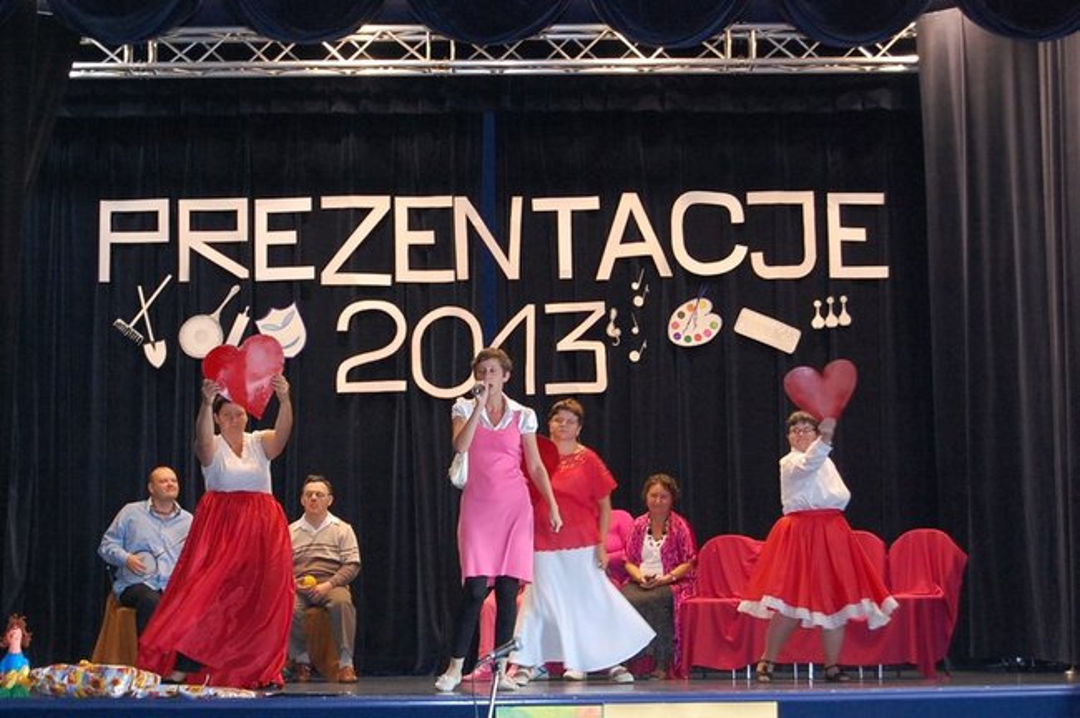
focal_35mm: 82
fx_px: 2472
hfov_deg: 24.6
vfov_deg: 16.5
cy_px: 359
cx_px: 540
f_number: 5.6
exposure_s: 1/60
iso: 1600
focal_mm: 55
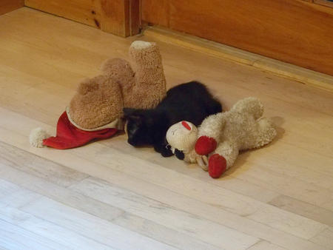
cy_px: 125
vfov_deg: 11.0
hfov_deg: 14.6
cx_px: 166
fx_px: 1299
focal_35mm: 135
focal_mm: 28.8
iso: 1600
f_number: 2.8
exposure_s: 1/30
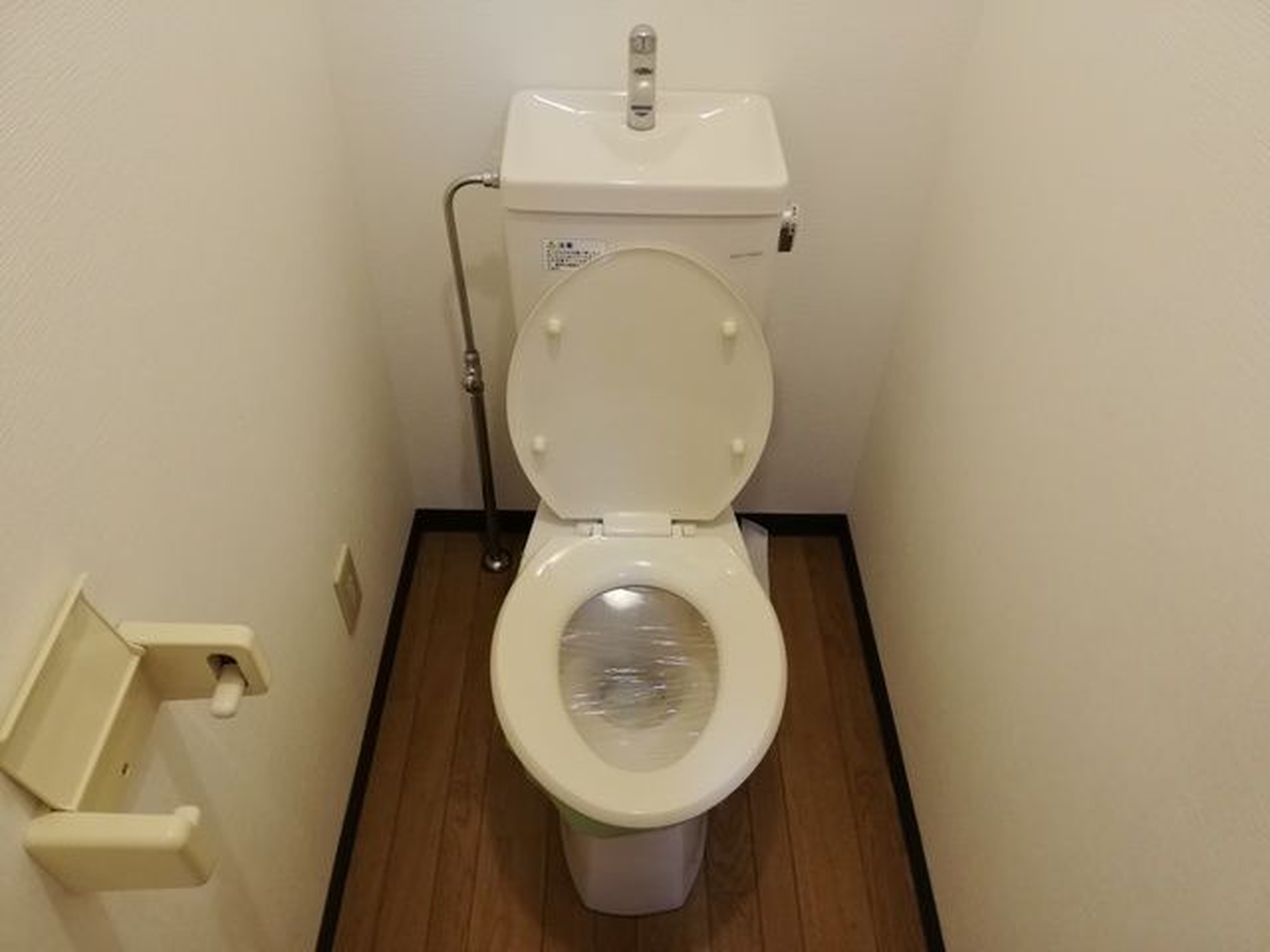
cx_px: 635
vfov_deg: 53.1
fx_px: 954
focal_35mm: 26
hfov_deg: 67.3
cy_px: 476
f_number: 2.2
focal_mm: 3.81
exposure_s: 1/30
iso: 250
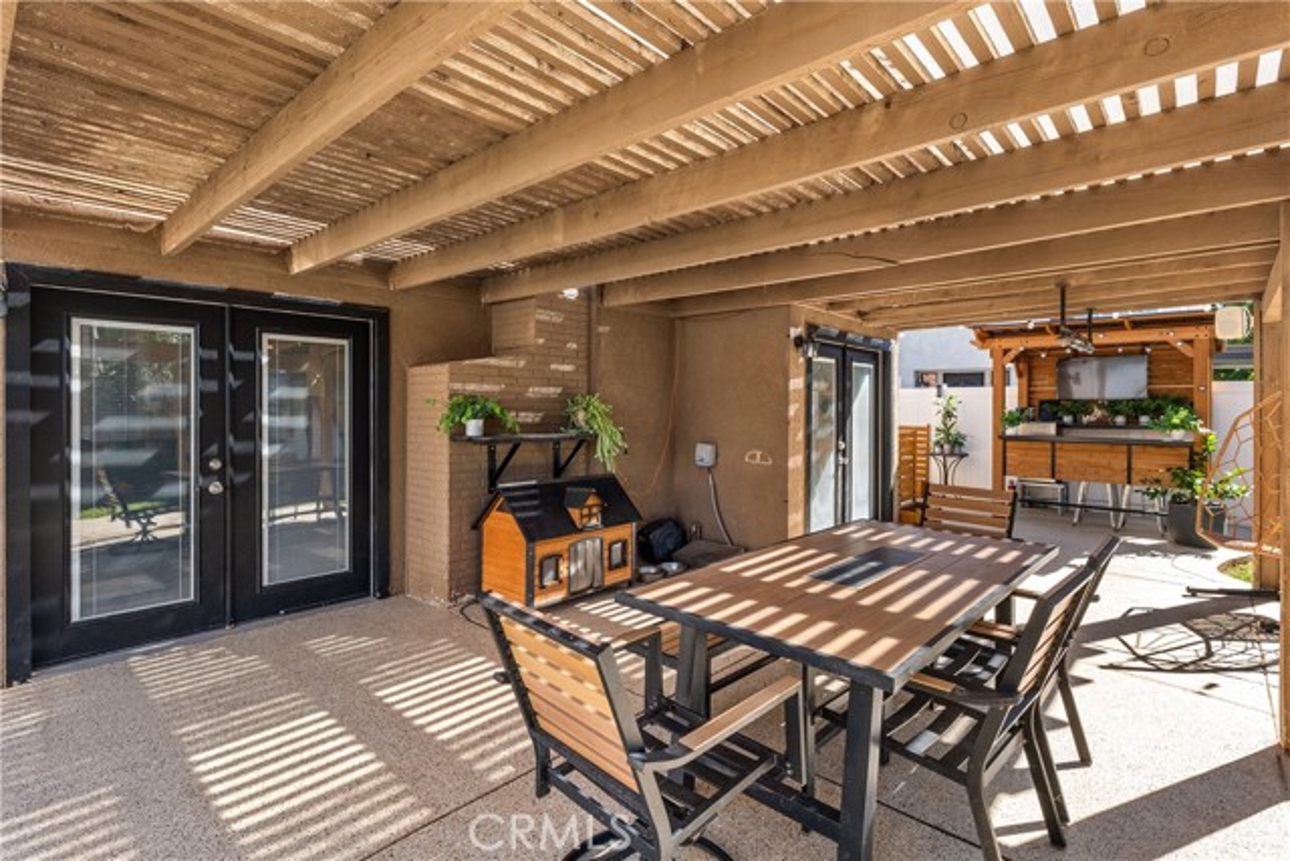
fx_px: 573
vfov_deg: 73.8
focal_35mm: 16
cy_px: 430
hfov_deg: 96.7
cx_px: 645
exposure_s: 1/80
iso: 640
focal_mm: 11
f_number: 9
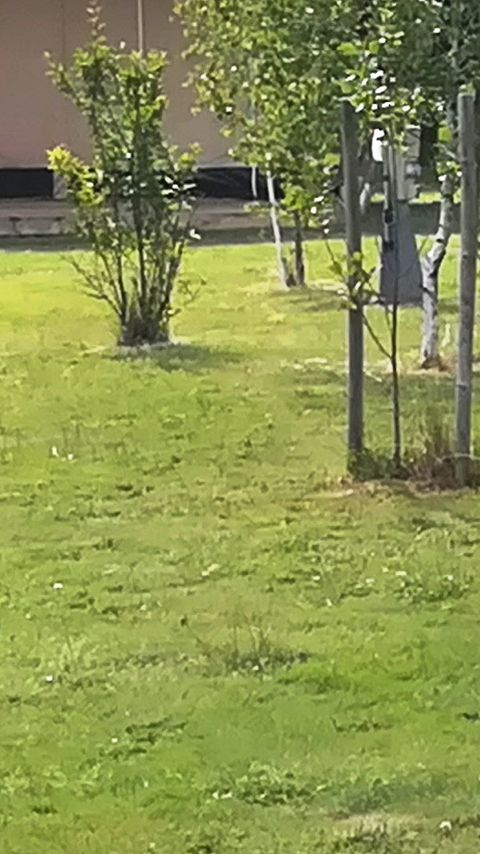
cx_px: 1307
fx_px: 4594
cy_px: 324
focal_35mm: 203
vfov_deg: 10.6
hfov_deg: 5.7
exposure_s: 1/814
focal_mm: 3.83
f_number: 2.2
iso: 50
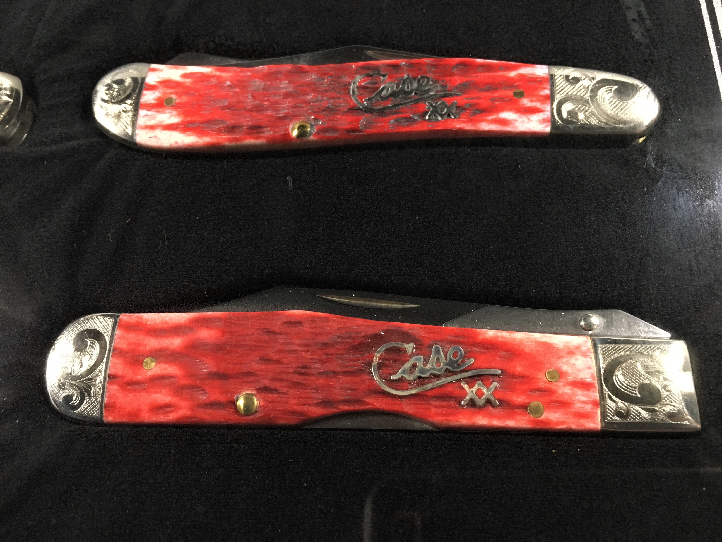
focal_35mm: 29
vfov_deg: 48.2
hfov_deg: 61.7
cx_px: 361
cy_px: 271
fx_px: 605
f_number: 2.2
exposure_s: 1/24
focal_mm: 4.15
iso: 200
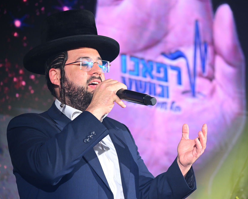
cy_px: 100
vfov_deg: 13.0
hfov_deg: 16.2
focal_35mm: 119
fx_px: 873
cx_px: 141
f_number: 4
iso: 1600
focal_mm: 105
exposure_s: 1/400
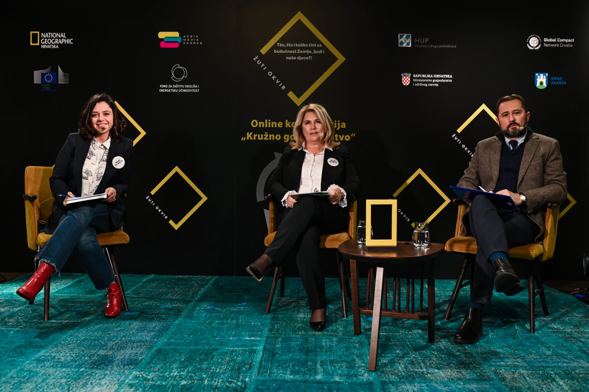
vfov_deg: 37.8
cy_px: 196
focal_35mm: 35
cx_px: 294
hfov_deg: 54.5
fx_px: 572
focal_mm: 35
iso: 400
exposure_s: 1/100
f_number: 3.5
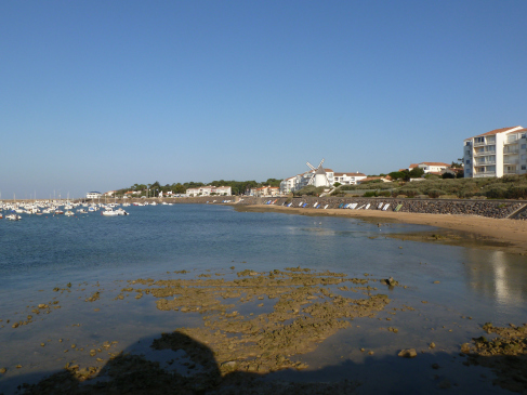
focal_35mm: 26
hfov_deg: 67.3
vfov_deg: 53.0
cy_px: 198
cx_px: 264
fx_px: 396
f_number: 5
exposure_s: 1/640
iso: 100
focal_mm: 4.7
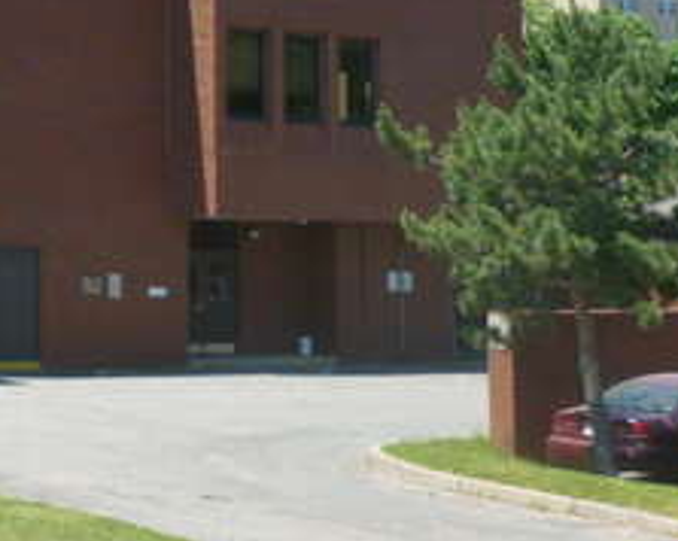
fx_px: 1965
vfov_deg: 15.4
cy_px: -3
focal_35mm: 98
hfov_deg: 18.0
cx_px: -252
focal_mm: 5
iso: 100
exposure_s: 1/640
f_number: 3.3
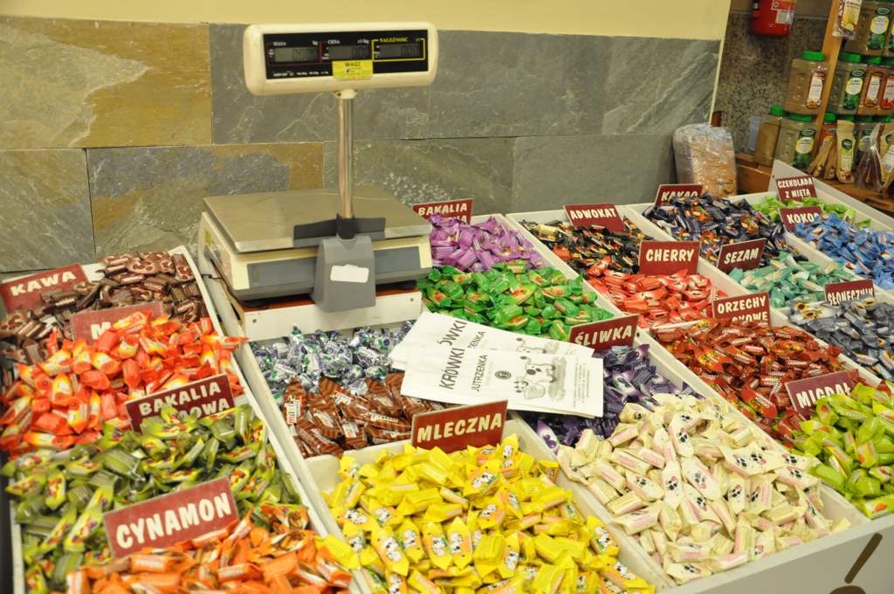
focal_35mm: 33
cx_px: 447
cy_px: 297
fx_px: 818
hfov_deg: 57.3
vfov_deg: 39.9
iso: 2000
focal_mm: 22
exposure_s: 1/25
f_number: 3.8
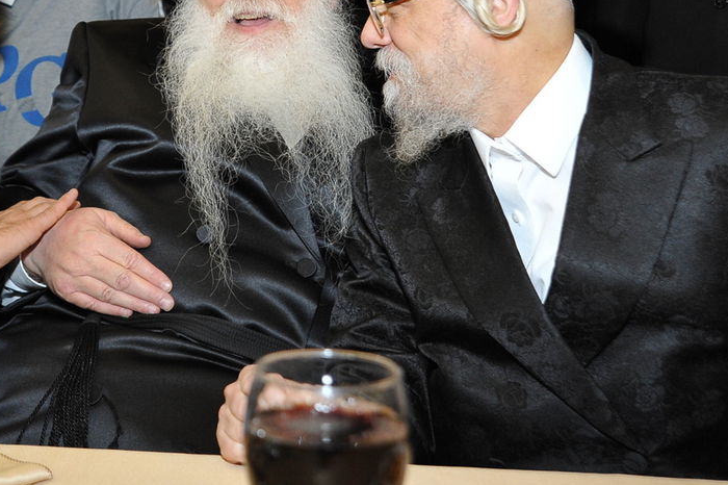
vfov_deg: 20.9
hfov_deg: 30.9
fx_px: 1294
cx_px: 182
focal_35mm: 64
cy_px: 73
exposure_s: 1/125
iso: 1600
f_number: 4
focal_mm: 32
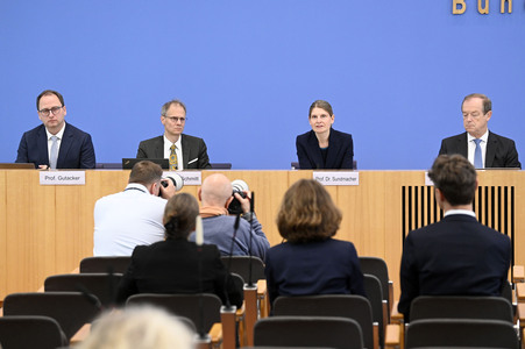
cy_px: 174
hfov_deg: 15.8
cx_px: 262
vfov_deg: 10.5
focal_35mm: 130
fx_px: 1894
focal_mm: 130
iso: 4000
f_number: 4
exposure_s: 1/1250
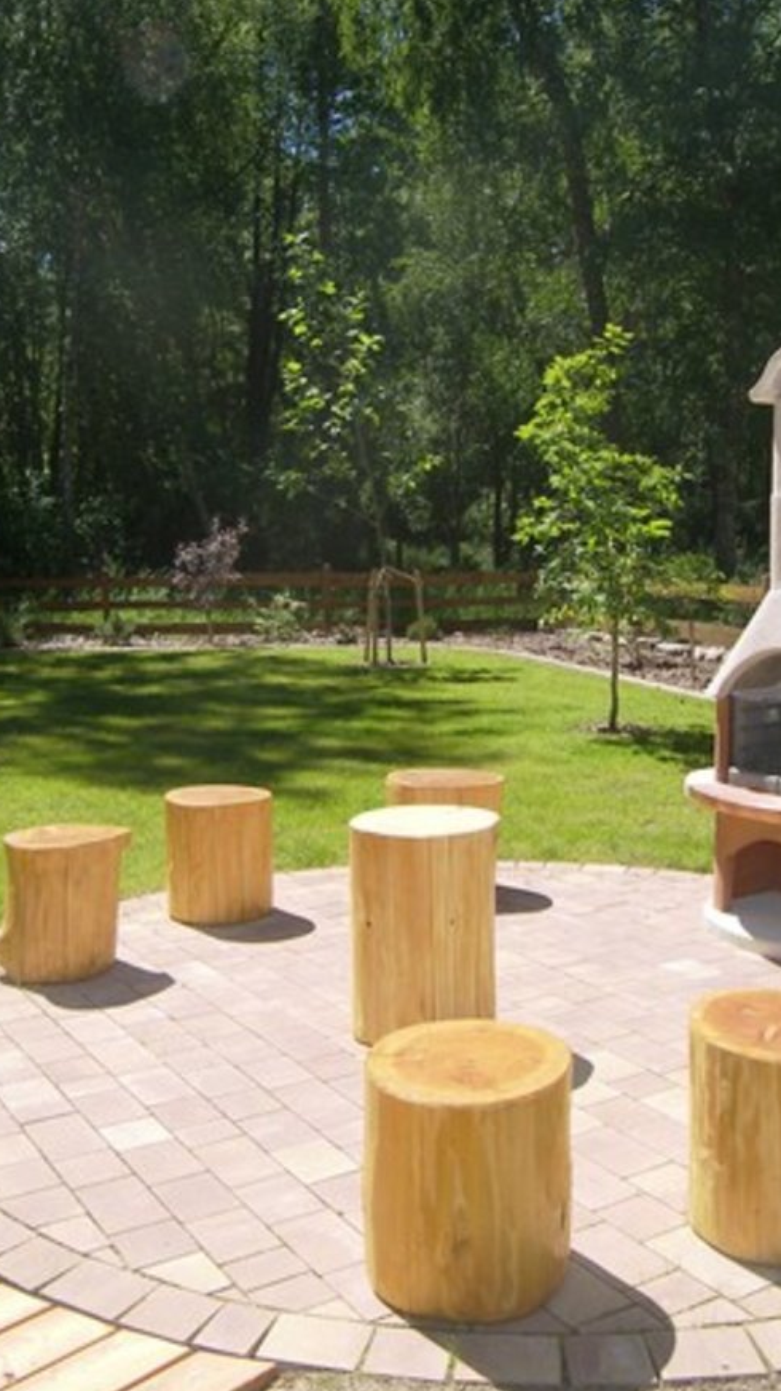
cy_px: 683
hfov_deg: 32.8
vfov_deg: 55.3
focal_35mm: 36
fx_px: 1326
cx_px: 373
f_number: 2.8
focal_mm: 5.1
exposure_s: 1/800
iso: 50
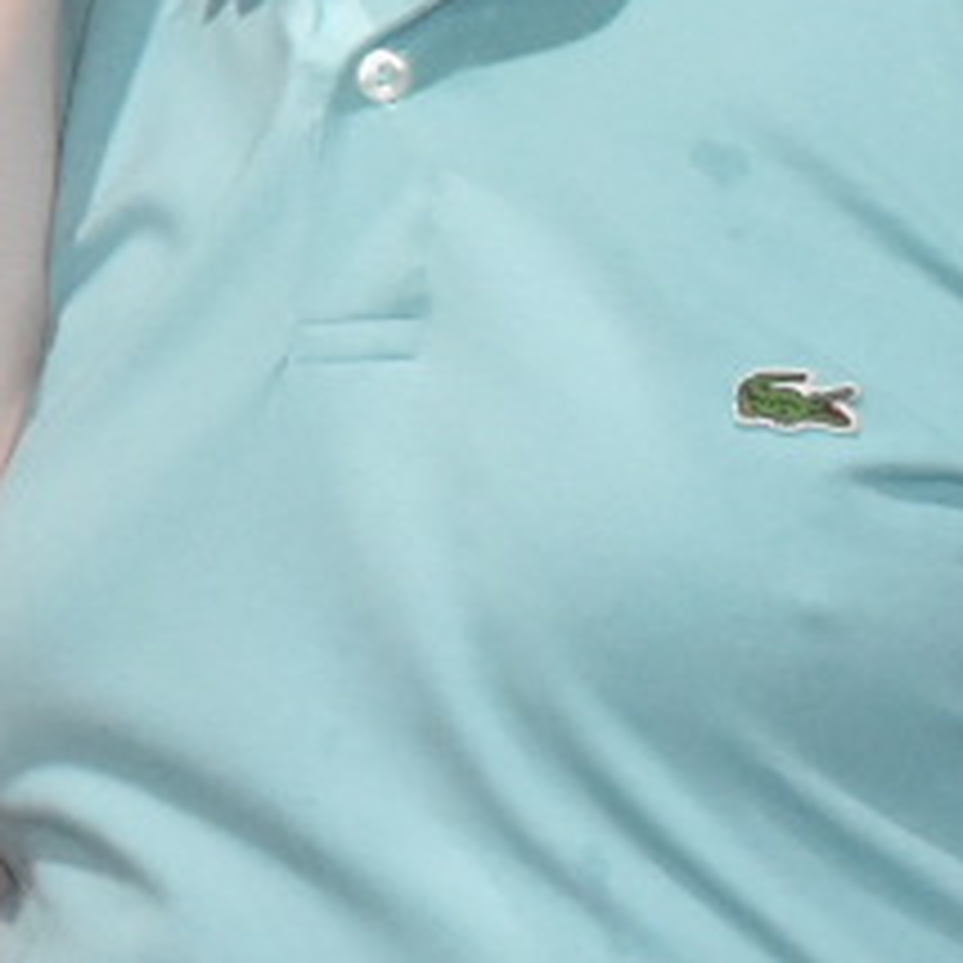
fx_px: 5477
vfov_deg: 10.0
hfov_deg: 9.0
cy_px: -58
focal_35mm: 174
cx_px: -1395
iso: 3200
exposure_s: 1/125
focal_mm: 18
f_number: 3.5
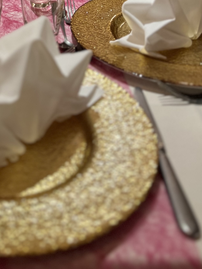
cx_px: 1
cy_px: -47
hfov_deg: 22.7
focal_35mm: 62
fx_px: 482
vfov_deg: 27.7
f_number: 1.5
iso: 200
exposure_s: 1/50
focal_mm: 5.7
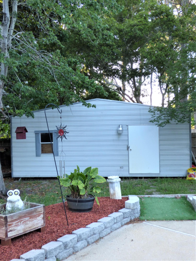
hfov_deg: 38.7
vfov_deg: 50.1
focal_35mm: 37
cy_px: 130
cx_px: 98
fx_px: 279
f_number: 3.5
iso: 200
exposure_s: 1/60
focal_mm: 6.47
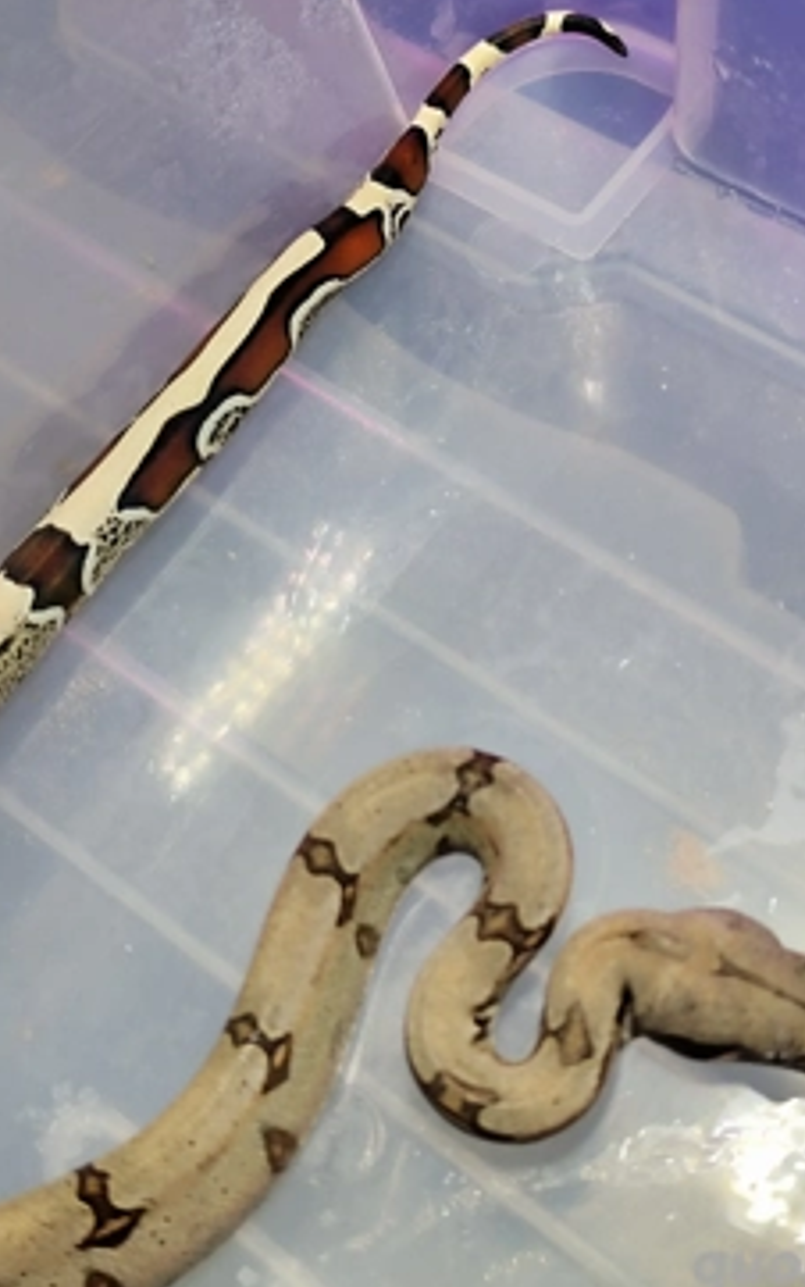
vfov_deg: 37.5
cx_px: 431
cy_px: 588
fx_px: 1893
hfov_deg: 24.0
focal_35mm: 54
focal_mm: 6.19
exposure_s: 1/50
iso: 50
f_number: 1.65
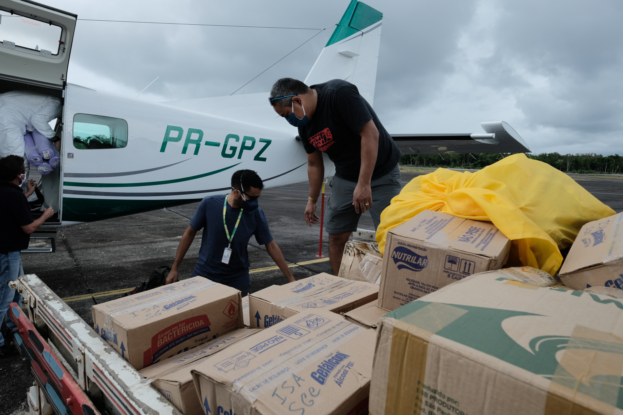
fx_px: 363
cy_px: 208
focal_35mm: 21
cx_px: 312
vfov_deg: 59.5
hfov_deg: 81.2
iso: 400
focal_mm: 14
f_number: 7.1
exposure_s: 1/280
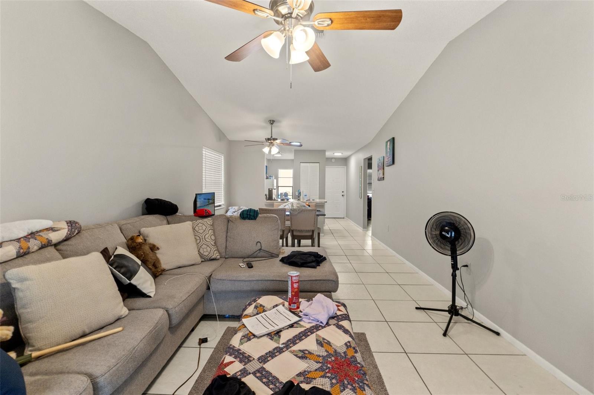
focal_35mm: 15
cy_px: 198
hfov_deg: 100.4
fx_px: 247
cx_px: 297
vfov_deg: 77.3
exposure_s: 1/15
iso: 400
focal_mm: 10
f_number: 7.1
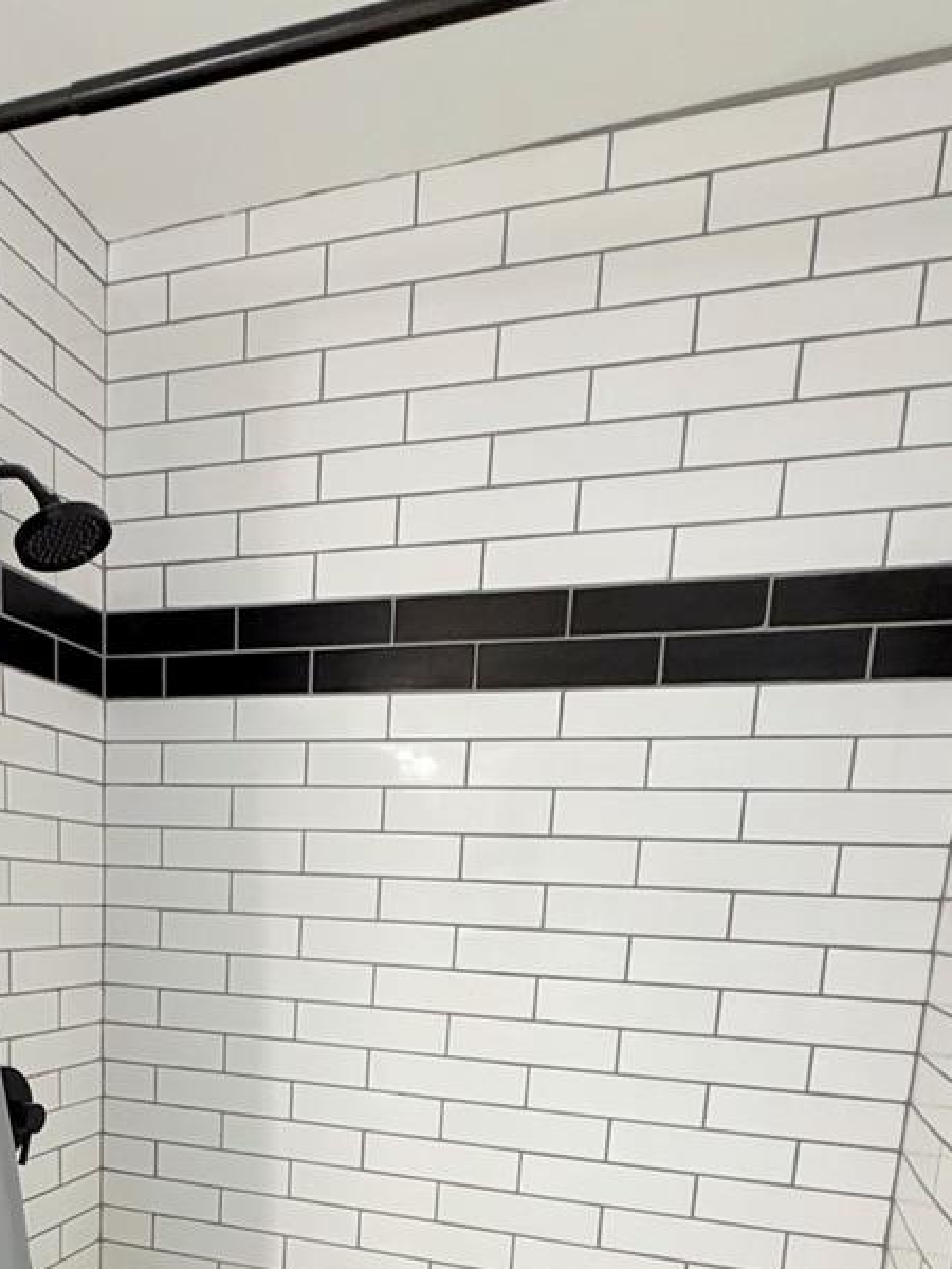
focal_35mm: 28
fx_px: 1027
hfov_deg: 49.1
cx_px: 334
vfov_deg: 56.4
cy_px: 1098
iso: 320
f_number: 2.2
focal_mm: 2.22
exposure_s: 1/120
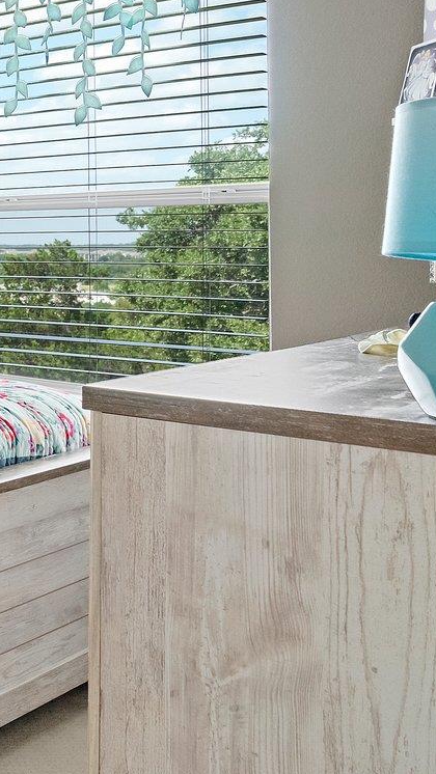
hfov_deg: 17.7
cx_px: -449
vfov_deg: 43.6
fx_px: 945
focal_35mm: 46
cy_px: 224
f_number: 8
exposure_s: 1/50
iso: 2000
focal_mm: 16
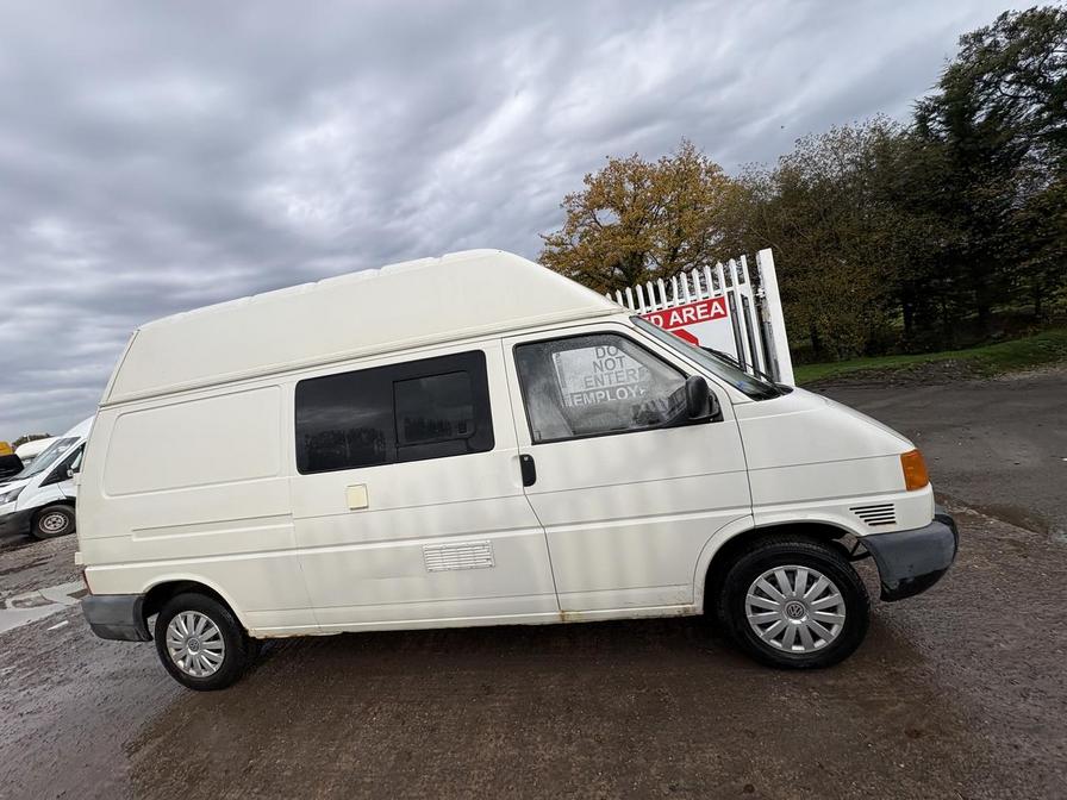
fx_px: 432
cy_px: 400
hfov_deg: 102.1
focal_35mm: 14
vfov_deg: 85.7
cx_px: 534
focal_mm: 2.22
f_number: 2.2
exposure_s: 1/498
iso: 40
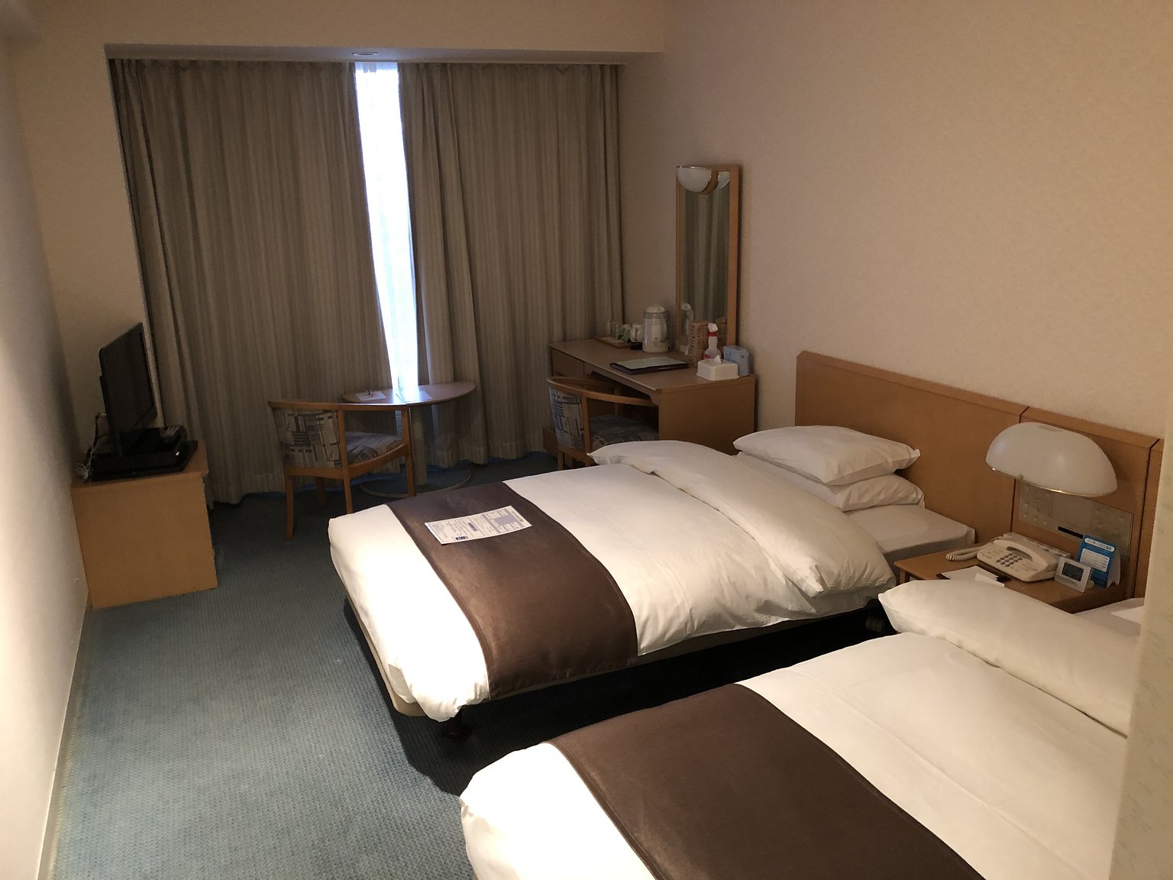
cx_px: 586
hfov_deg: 63.4
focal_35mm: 28
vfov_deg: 49.7
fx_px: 949
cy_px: 440
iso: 100
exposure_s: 1/6
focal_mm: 3.99
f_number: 1.8
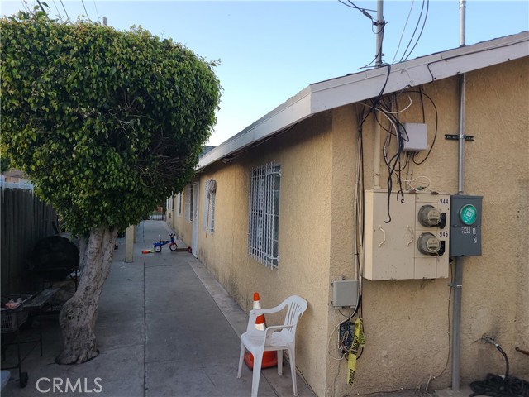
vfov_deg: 53.1
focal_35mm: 26
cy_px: 198
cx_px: 264
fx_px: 397
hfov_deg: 67.3
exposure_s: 1/194
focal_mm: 5.4
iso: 40
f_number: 1.8
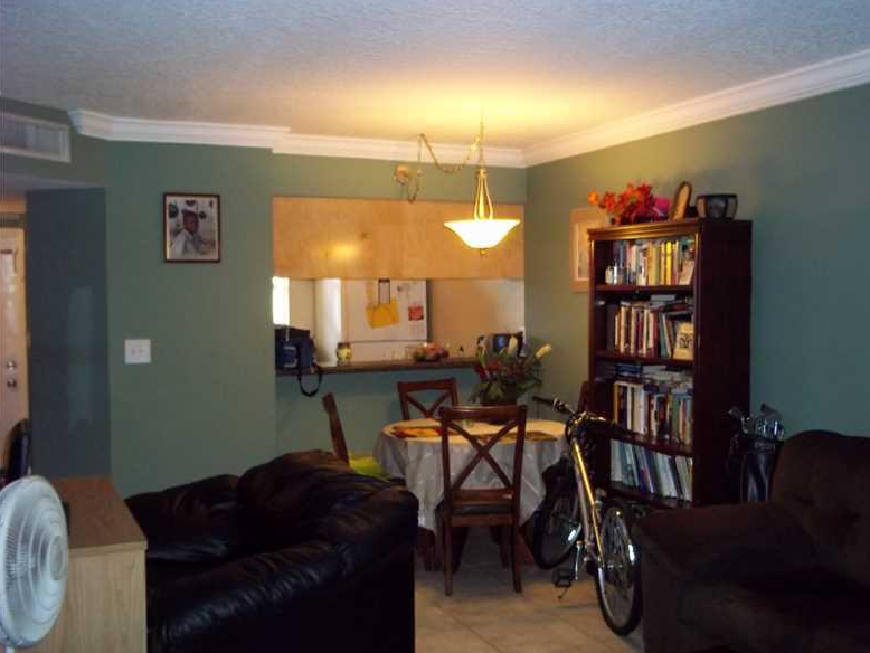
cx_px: 444
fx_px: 930
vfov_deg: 38.7
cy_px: 325
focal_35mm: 37
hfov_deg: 50.1
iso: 320
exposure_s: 1/30
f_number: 3.1
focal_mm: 6.5
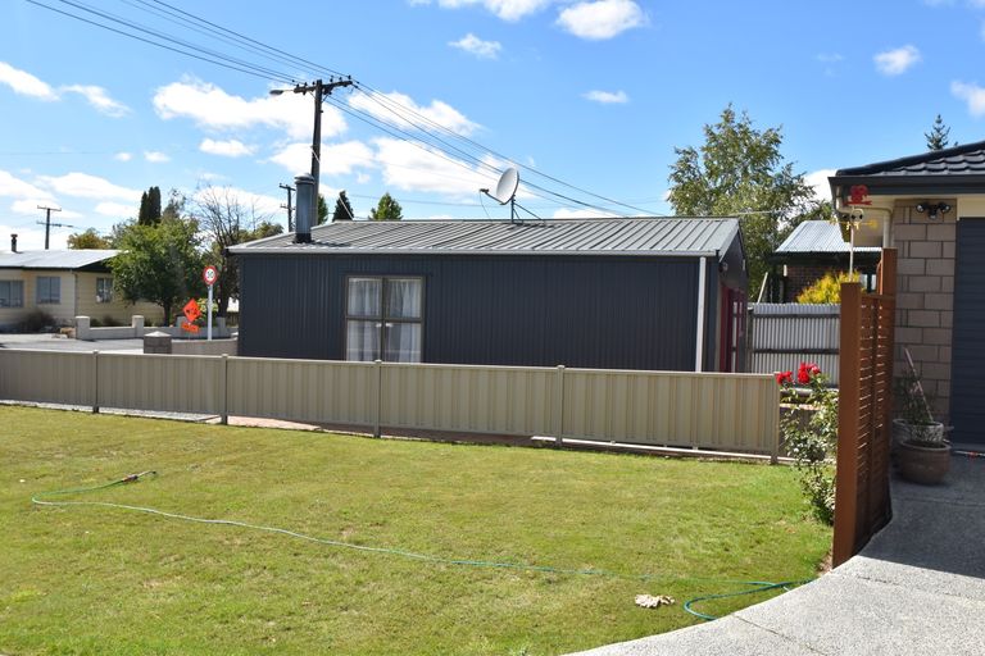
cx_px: 492
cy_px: 328
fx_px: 780
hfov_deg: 64.6
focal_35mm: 28
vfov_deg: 45.7
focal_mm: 19
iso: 100
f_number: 11
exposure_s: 1/200
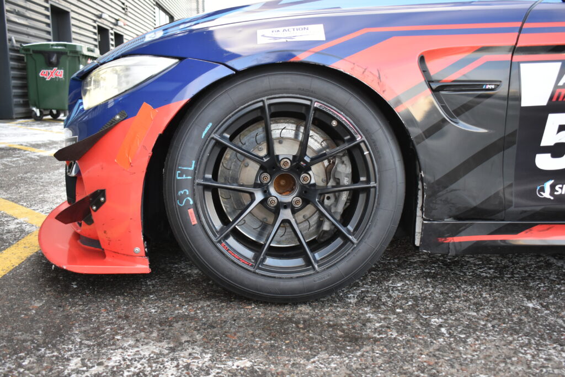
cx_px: 282
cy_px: 188
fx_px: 541
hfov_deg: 55.1
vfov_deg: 38.4
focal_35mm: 34
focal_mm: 23
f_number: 3.8
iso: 800
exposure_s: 1/200
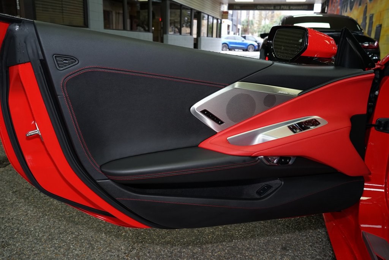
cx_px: 194
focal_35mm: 29
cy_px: 130
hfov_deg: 63.7
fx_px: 313
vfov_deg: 45.0
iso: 1600
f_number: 6.3
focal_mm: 29
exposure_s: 1/40
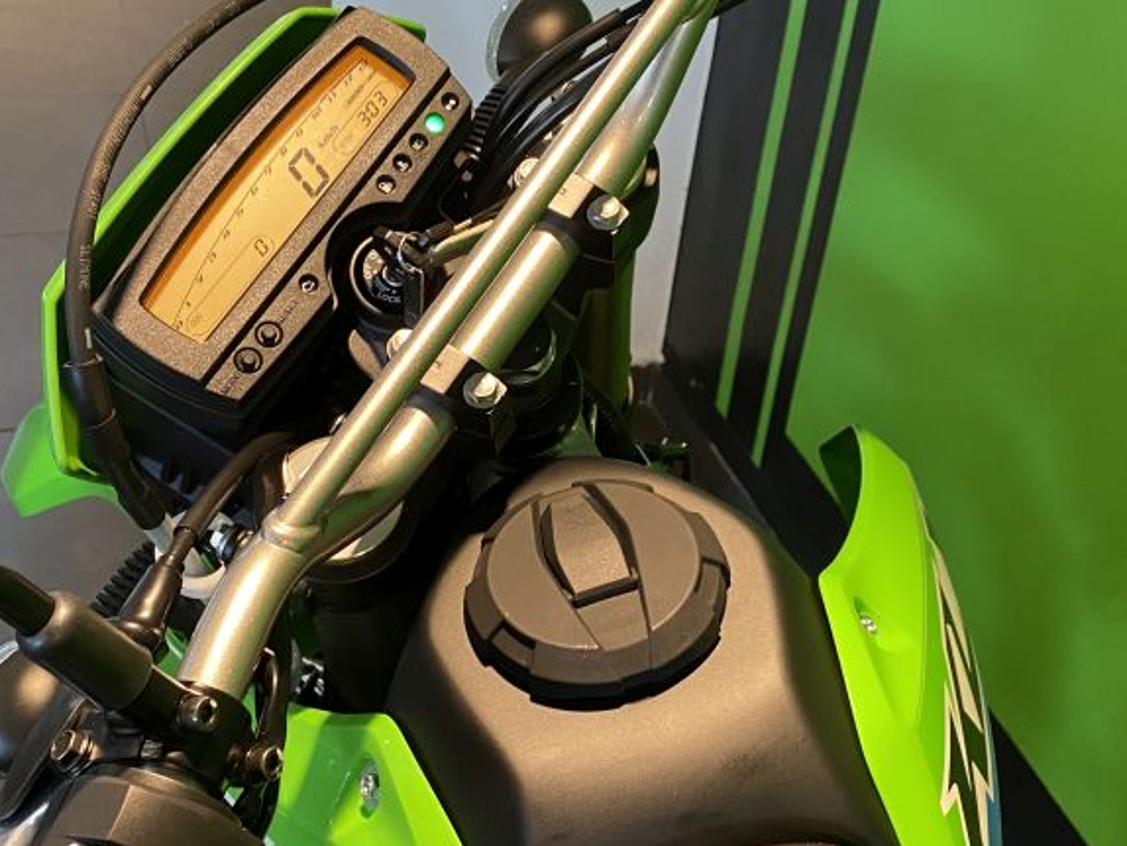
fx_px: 1563
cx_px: 556
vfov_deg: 30.3
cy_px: 419
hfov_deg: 39.6
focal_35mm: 48
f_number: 1.8
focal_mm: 4.25
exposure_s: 1/50
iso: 320
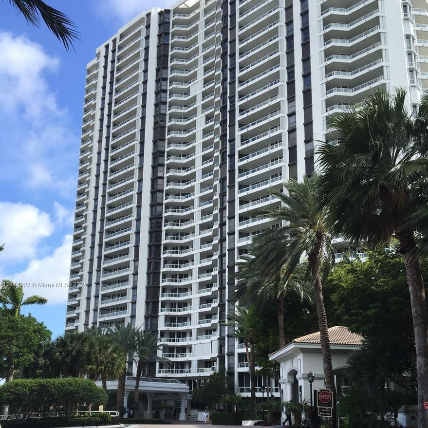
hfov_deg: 47.2
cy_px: 285
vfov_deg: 46.5
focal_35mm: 35
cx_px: 217
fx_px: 490
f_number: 2.2
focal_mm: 4.15
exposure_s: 1/777
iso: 25
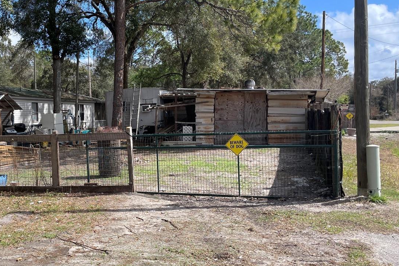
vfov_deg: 33.4
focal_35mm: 40
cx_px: 126
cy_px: 134
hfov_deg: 47.5
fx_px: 443
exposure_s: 1/2353
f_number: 1.6
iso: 32
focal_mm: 4.2
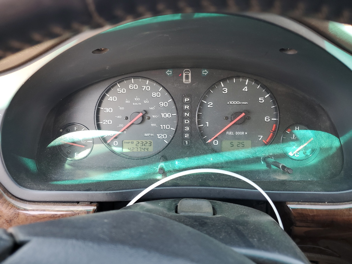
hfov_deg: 67.3
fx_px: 264
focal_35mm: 26
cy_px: 132
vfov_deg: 53.1
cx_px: 176
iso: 58
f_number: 1.5
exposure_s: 1/120
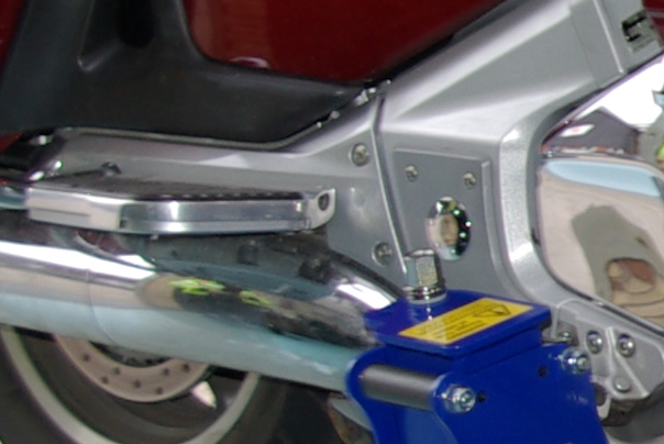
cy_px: 196
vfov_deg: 6.2
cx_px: 1133
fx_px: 4084
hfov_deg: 9.0
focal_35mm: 221
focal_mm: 23
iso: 200
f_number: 4
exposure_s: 1/45
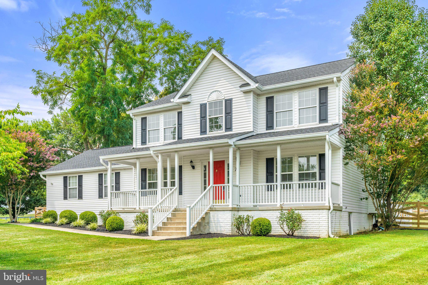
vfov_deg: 38.9
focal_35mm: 34
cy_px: 142
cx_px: 214
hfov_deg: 55.8
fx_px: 404
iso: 640
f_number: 8
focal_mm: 34
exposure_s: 1/1250
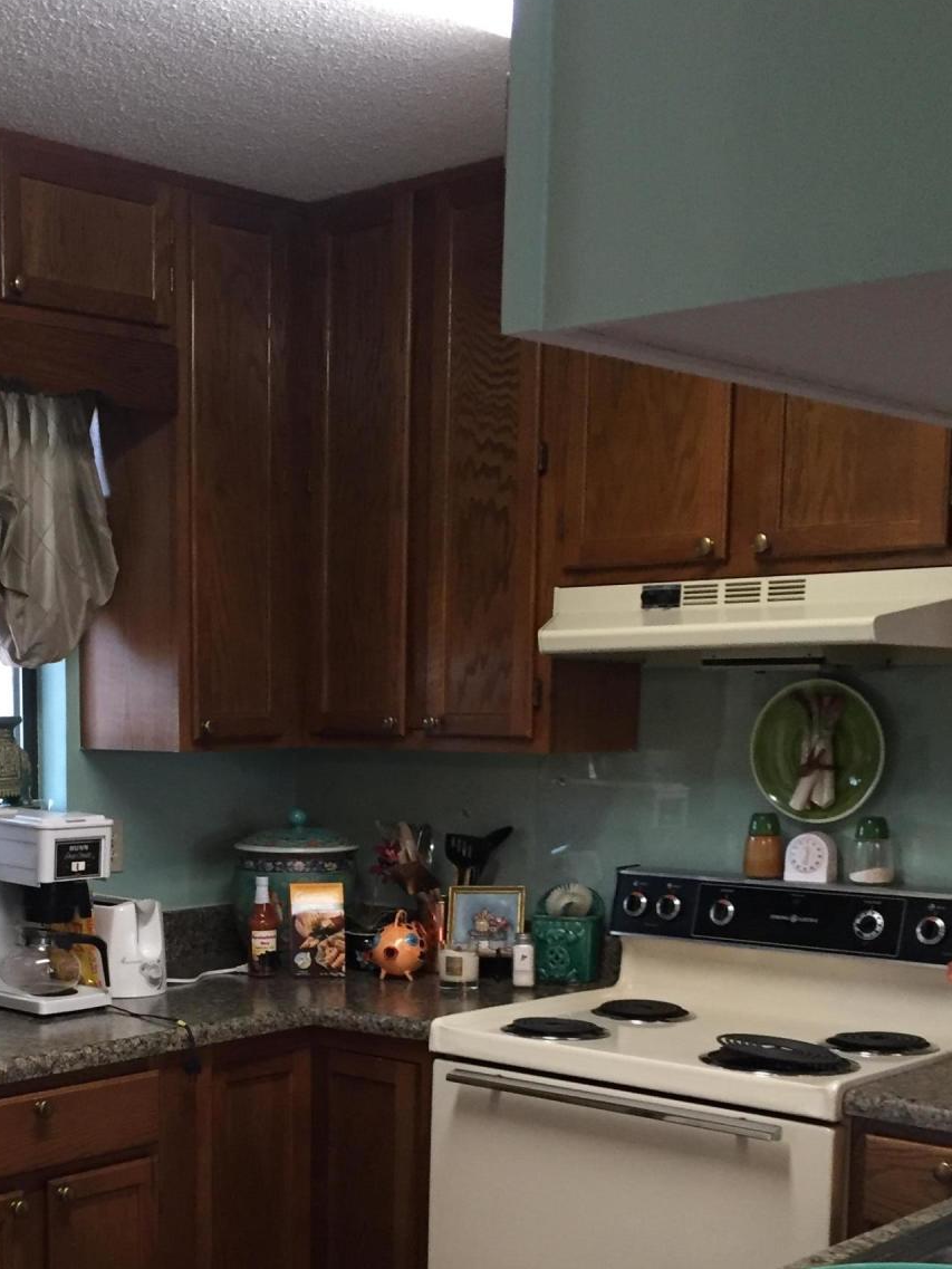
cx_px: 183
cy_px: 940
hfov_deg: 27.9
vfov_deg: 36.7
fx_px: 1870
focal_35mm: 51
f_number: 2.2
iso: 160
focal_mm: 4.15
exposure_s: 1/30
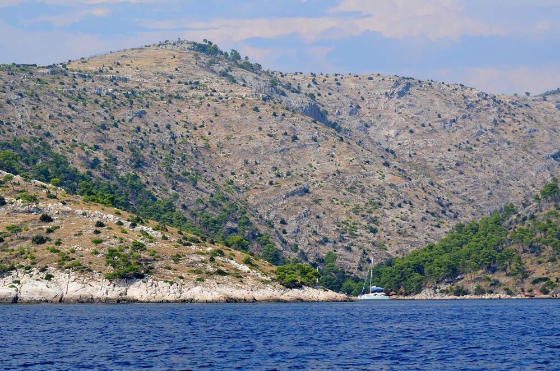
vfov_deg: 12.1
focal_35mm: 112
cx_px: 280
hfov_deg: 18.2
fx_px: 1746
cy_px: 186
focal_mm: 75
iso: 400
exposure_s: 1/2500
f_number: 5.6
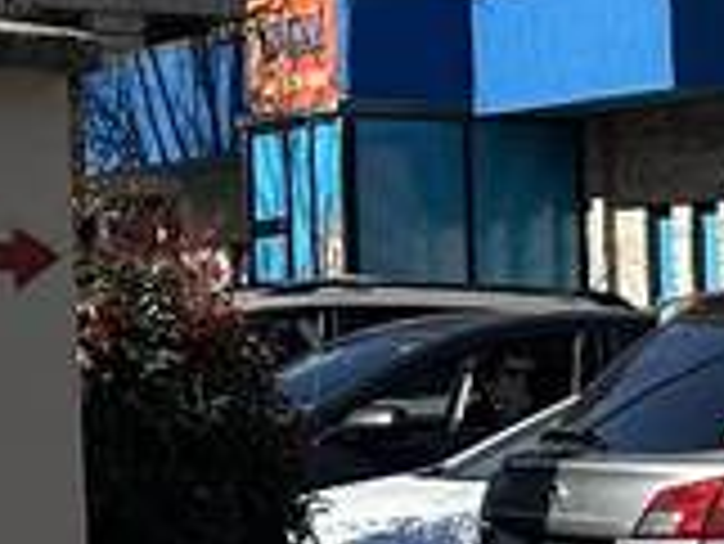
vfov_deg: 7.7
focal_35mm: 191
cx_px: 2082
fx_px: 3998
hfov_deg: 8.7
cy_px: 625
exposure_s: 1/4184
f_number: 1.78
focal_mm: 6.86
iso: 80
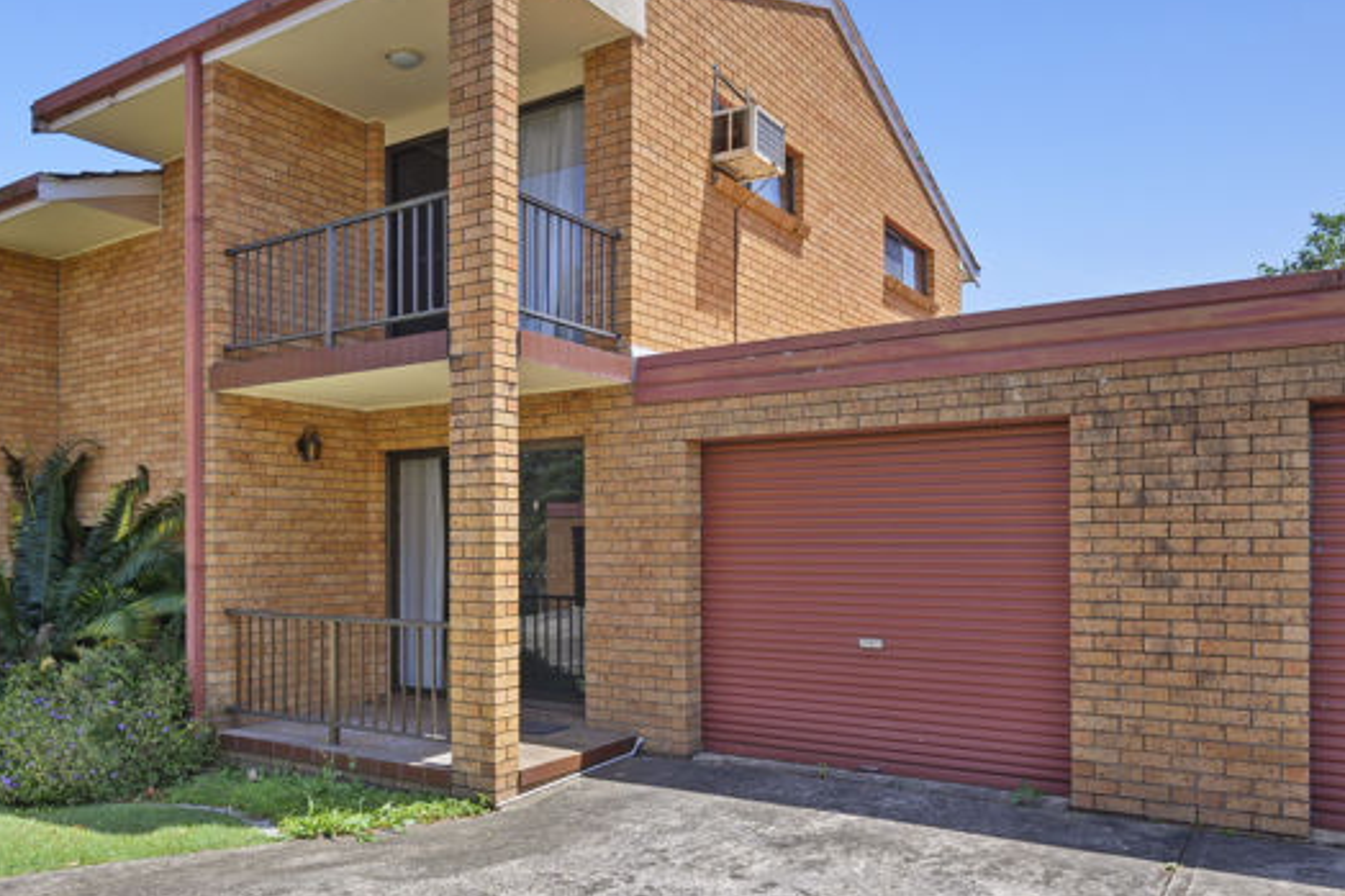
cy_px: 542
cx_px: 529
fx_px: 1083
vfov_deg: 44.7
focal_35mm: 29
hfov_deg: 63.0
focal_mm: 19
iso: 400
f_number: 10
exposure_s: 1/125
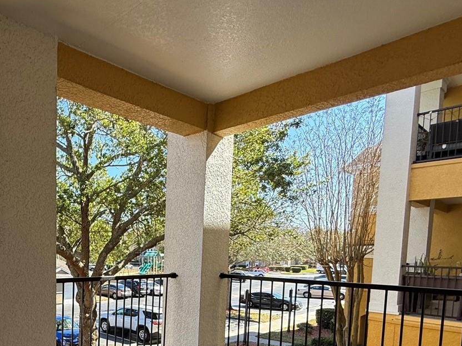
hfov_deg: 58.5
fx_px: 360
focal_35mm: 27
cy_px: 278
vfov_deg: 48.4
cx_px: 71
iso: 64
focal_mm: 2.22
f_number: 2.2
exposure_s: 1/306
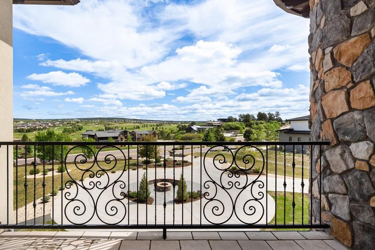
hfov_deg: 89.7
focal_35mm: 18
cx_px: 167
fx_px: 187
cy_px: 127
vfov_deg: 67.3
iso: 500
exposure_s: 1/3000
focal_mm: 16
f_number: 8
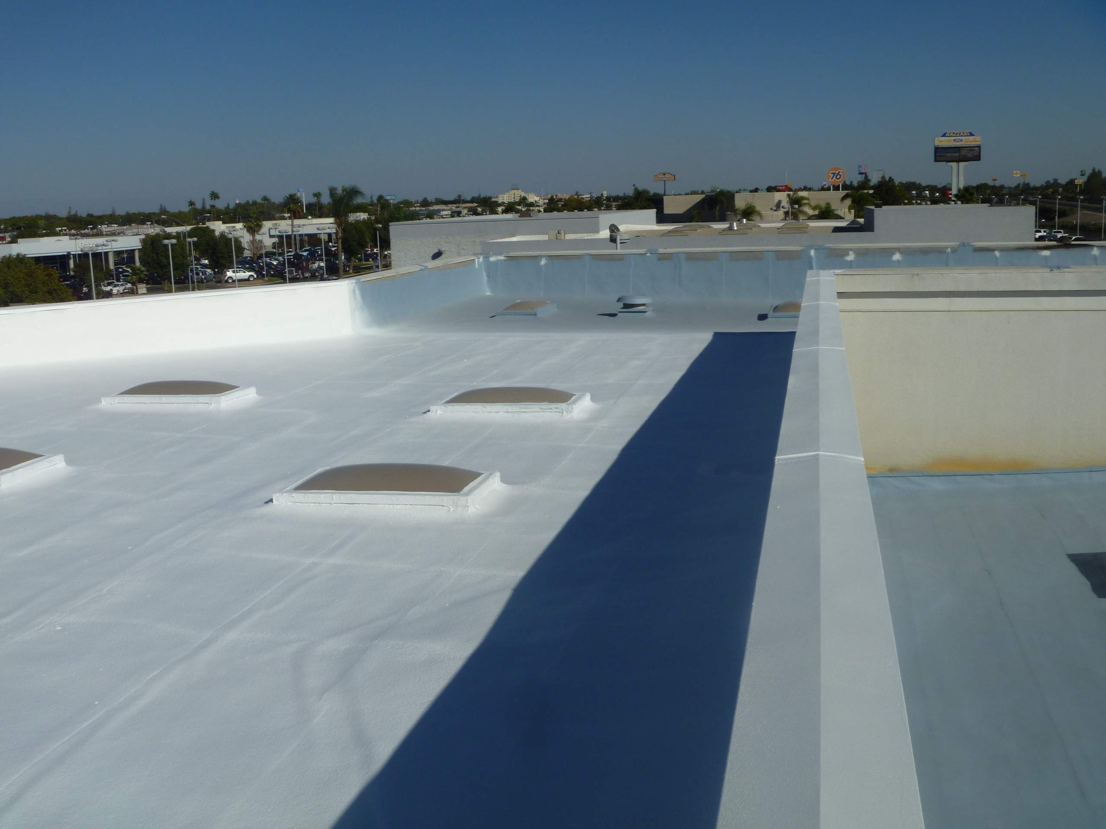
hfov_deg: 52.6
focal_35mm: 35
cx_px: 553
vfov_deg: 40.7
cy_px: 414
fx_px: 1118
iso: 80
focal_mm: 6.3
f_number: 5.6
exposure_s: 1/800
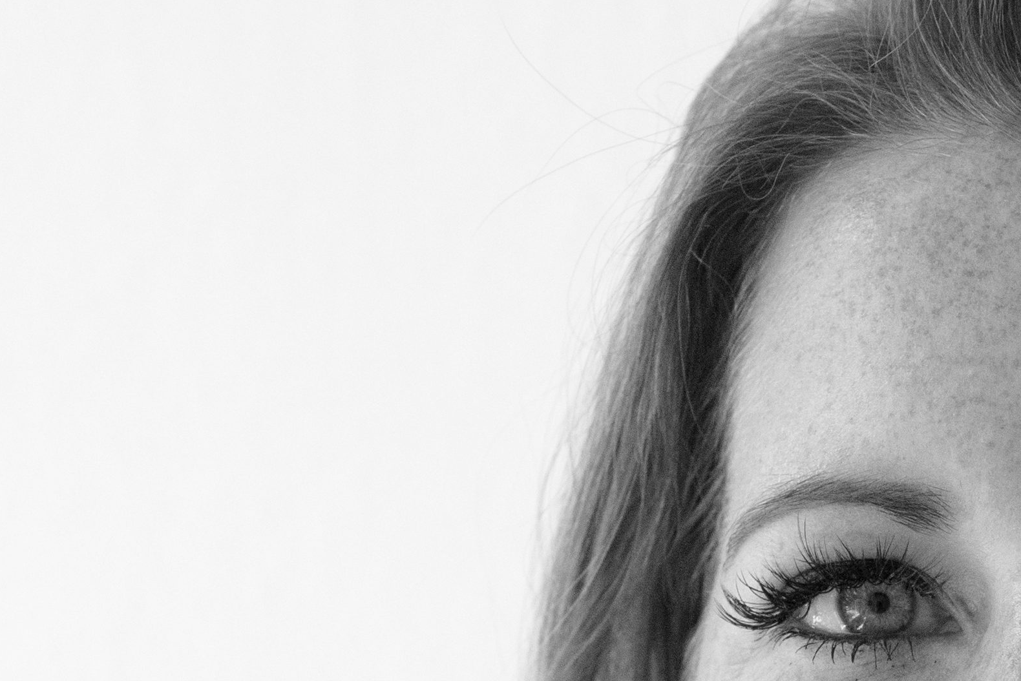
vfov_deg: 8.5
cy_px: 849
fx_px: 4510
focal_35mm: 159
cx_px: 979
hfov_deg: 12.8
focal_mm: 50
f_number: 5.6
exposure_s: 1/400
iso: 1600
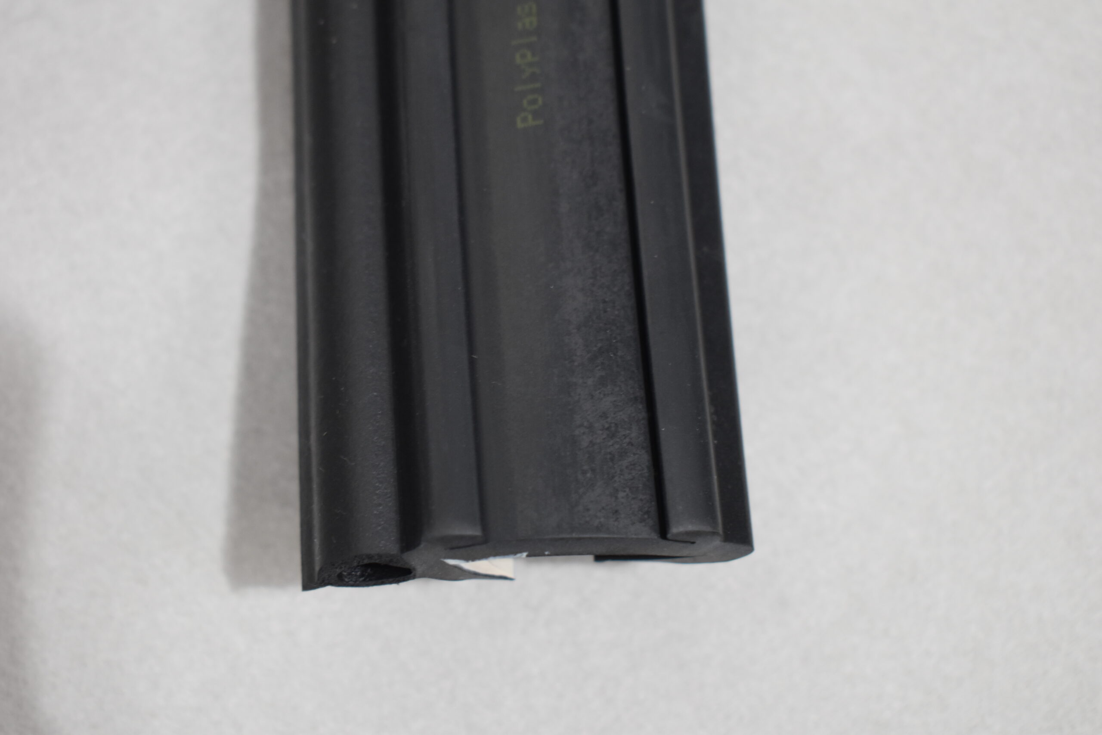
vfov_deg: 21.6
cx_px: 551
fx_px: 1928
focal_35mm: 63
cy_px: 368
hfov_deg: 31.9
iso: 800
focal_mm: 42
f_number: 5
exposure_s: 1/60
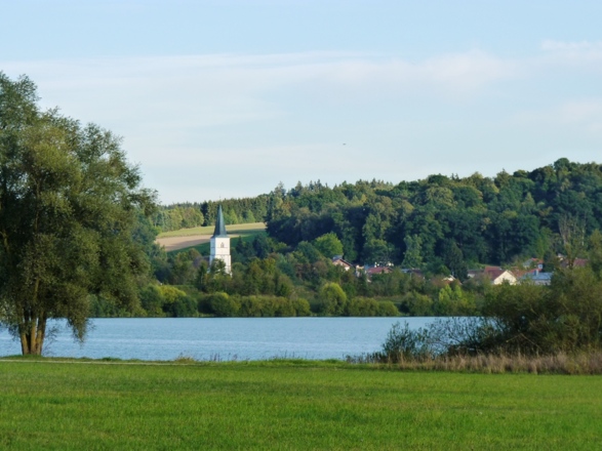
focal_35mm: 192
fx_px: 3338
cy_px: 226
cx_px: 301
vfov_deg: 7.7
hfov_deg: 10.3
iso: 125
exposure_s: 1/250
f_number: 5.6
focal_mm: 34.2
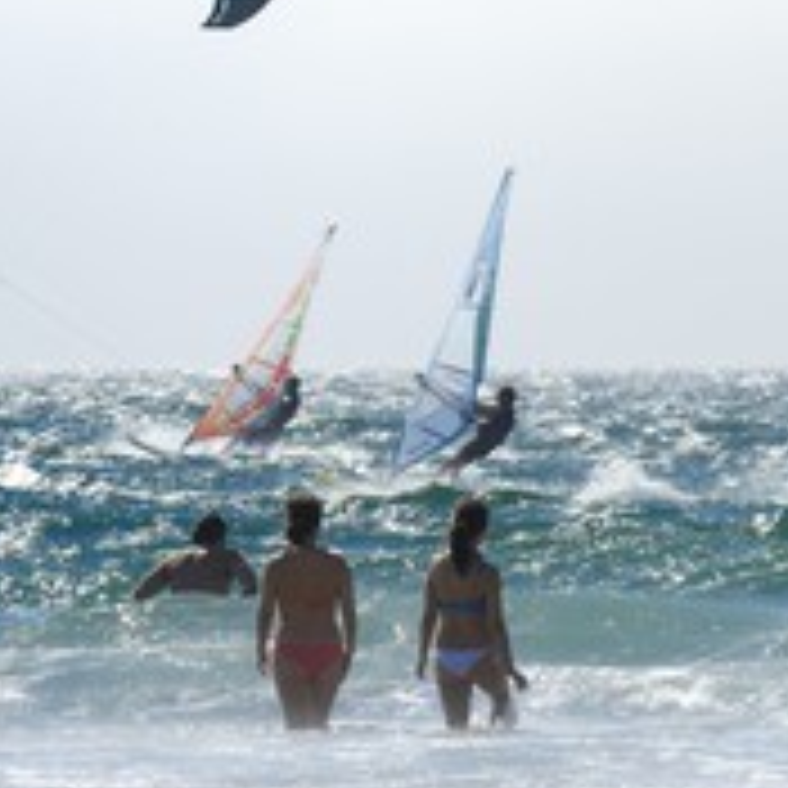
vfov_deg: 4.3
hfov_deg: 4.3
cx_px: 774
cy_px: 410
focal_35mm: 407
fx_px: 10482
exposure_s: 1/500
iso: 200
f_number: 13
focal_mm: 200
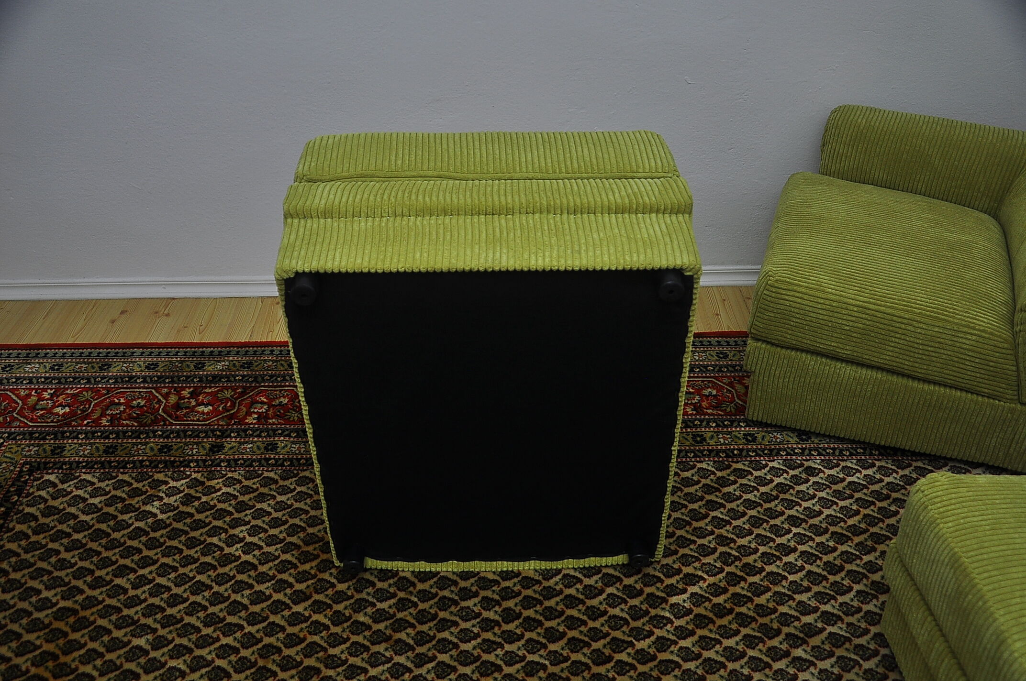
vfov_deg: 36.8
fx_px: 1025
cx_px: 513
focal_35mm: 36
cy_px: 340
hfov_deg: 53.2
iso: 200
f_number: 4
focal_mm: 24
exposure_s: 1/200
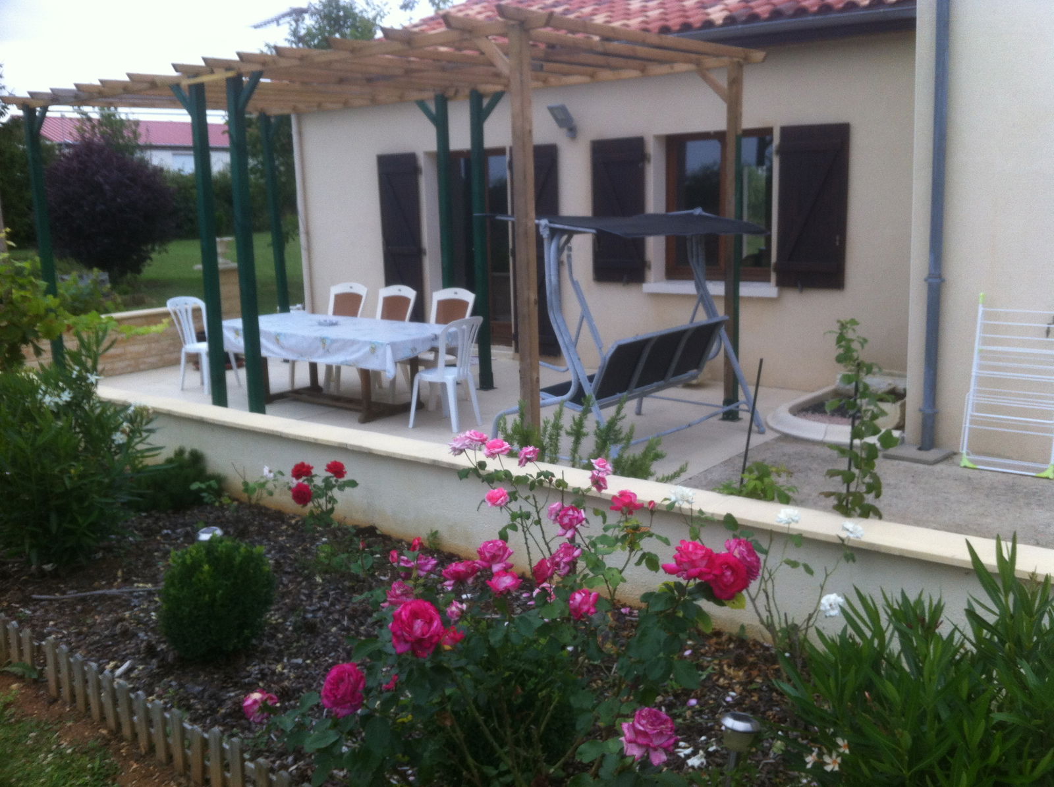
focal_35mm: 35
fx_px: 1064
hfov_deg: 52.7
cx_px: 527
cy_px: 394
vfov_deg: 40.6
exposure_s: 1/169
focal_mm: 3.85
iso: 80
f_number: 2.8
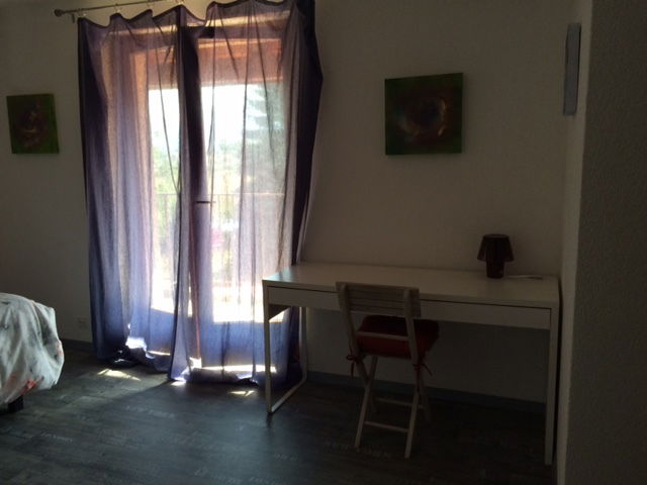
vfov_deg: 48.2
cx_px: 324
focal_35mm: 29
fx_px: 542
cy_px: 242
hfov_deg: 61.7
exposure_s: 1/40
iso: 32
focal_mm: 4.15
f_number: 2.2
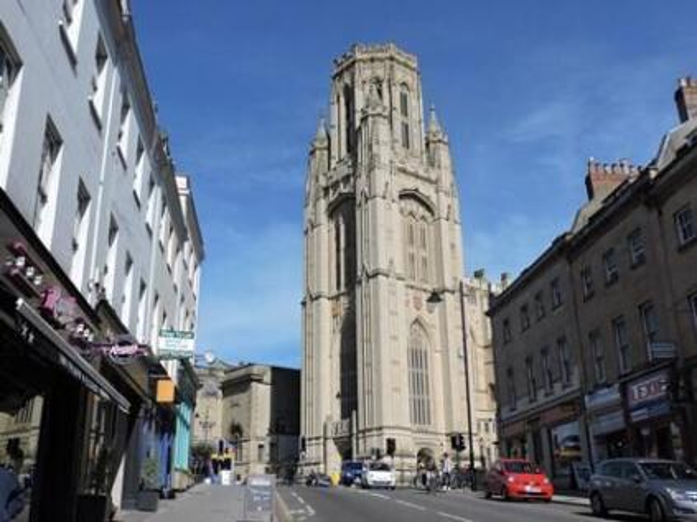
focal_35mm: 35
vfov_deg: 40.7
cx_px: 348
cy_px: 261
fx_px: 705
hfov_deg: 52.6
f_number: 4.1
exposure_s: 1/1000
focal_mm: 6.2
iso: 100
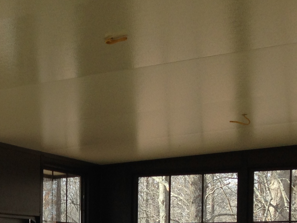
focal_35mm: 113
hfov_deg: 16.2
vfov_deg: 12.7
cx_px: -118
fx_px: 970
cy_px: 278
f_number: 2.4
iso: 50
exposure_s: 1/230
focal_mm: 4.12
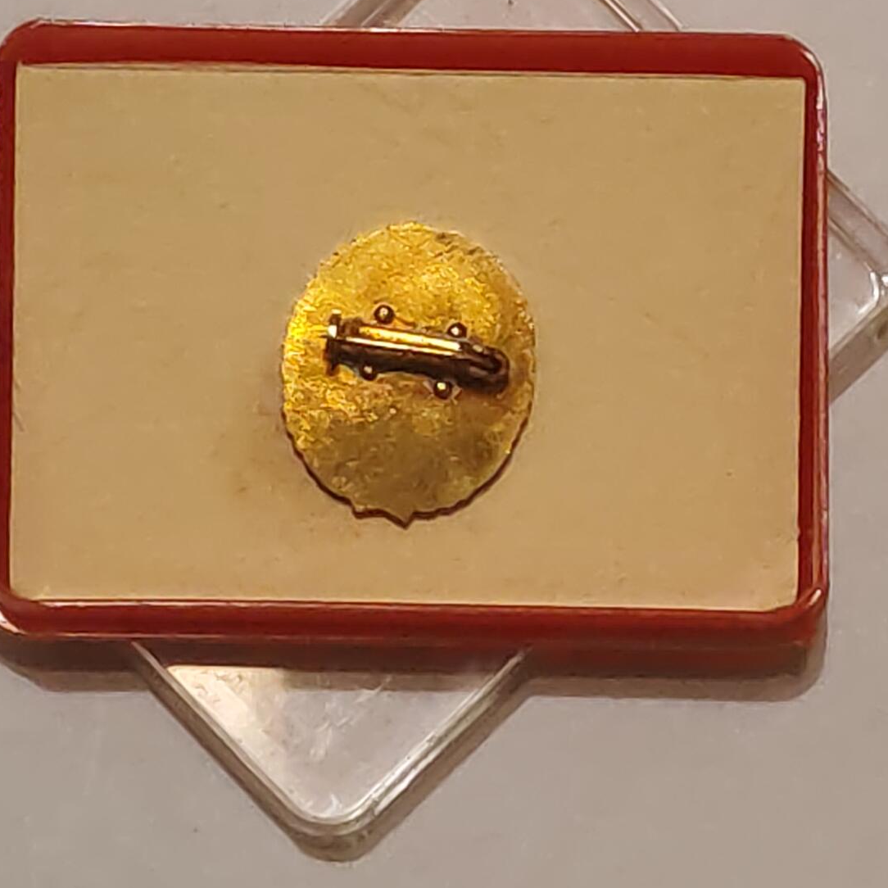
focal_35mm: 157
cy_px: 345
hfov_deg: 11.1
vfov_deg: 11.1
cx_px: 412
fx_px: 4557
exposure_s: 1/50
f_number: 1.95
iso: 1000
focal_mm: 5.52
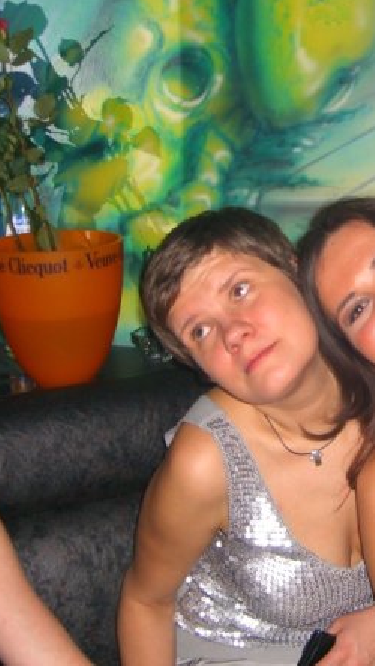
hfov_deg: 20.8
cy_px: 332
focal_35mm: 56
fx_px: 989
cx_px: 374
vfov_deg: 37.2
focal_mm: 7.9
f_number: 2.8
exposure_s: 1/60
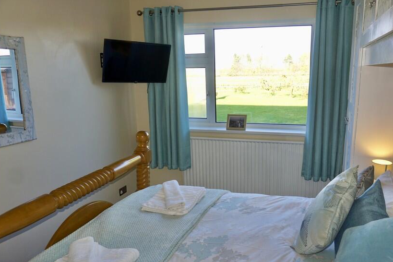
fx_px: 327
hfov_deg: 61.5
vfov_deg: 43.4
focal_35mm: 30
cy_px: 155
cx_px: 231
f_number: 4
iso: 100
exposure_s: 1/60
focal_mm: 16
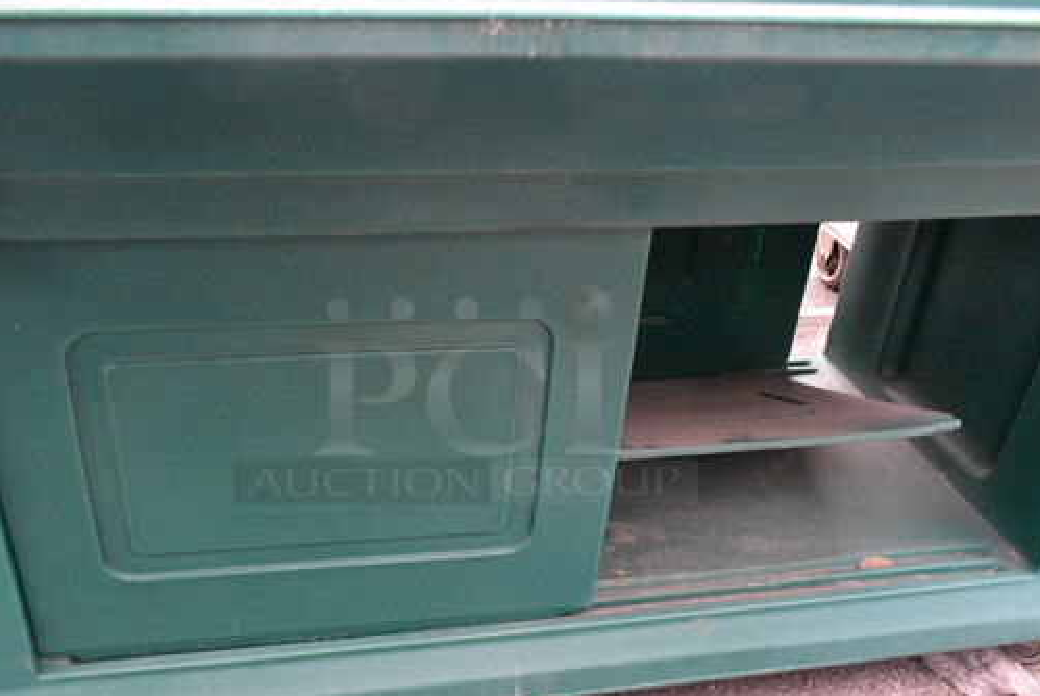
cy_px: 394
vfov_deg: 40.0
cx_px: 467
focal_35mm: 33
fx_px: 954
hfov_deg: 57.1
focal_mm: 18
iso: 6400
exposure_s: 1/250
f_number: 8
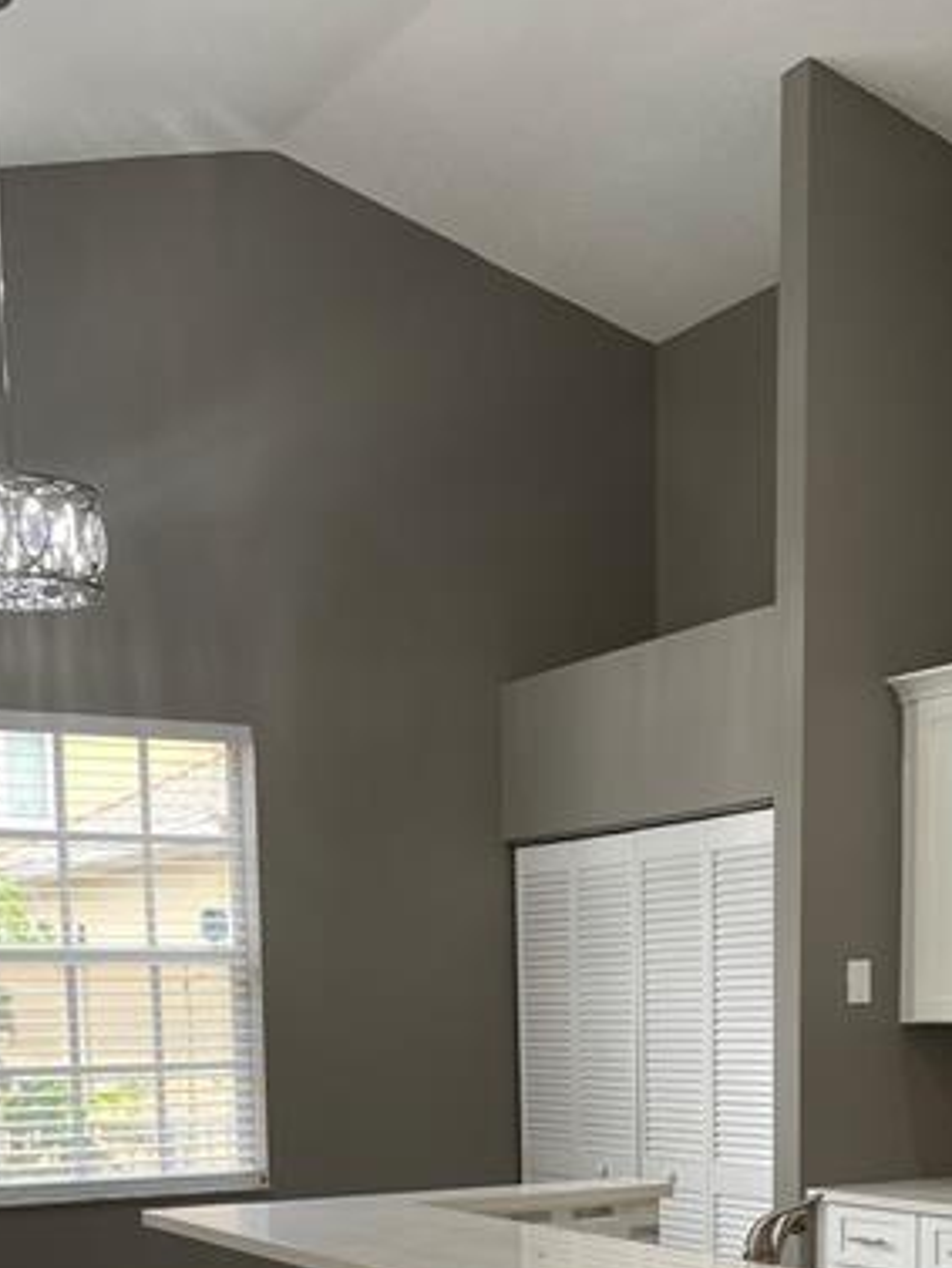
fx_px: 1942
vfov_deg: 33.6
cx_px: 484
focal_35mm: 53
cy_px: 1211
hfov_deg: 27.5
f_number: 1.6
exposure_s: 1/120
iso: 100
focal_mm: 5.1
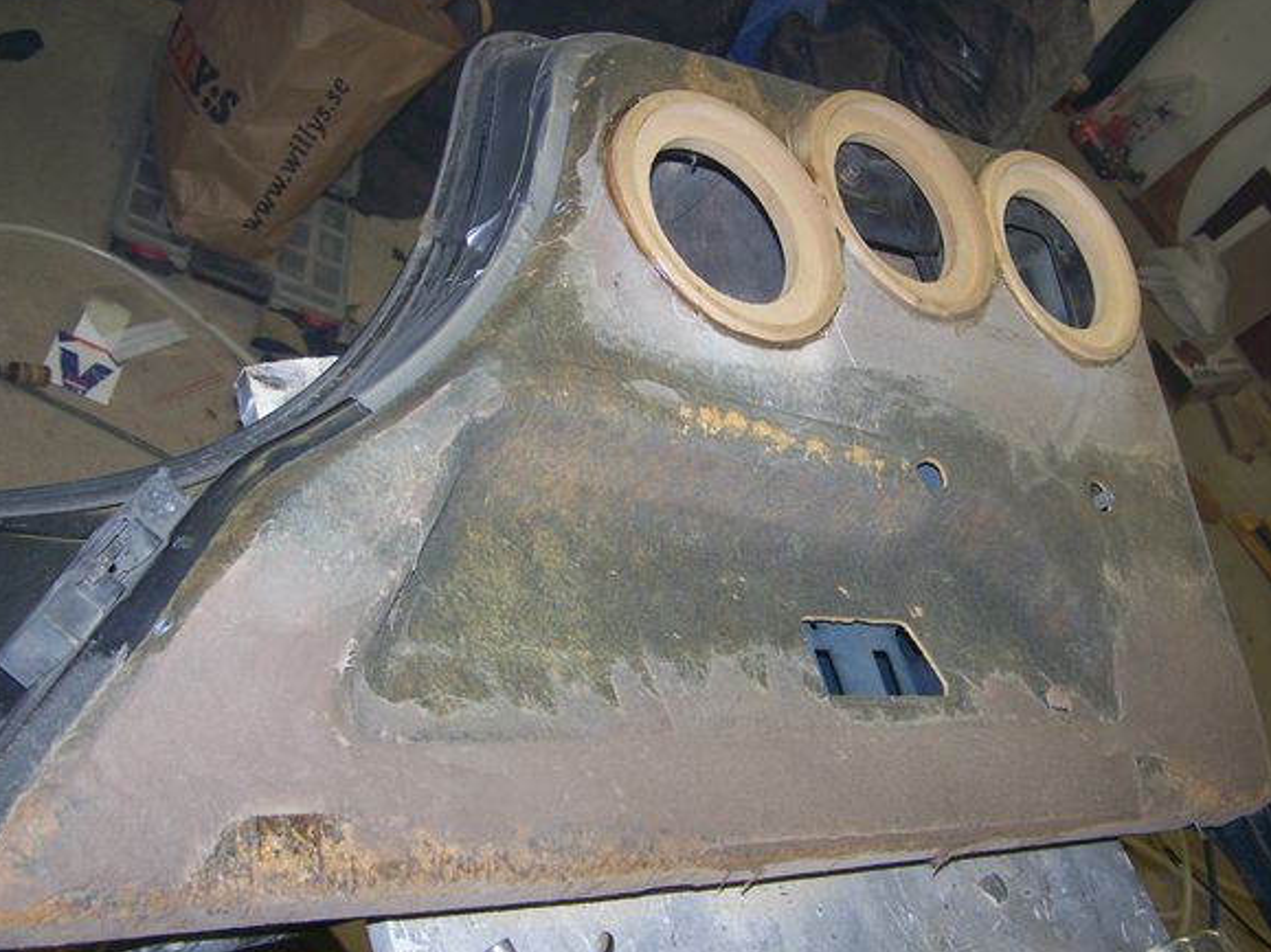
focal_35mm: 42
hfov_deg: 44.8
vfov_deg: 34.3
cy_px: 498
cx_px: 659
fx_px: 1542
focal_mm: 6.3
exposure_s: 1/60
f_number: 2.8
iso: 80
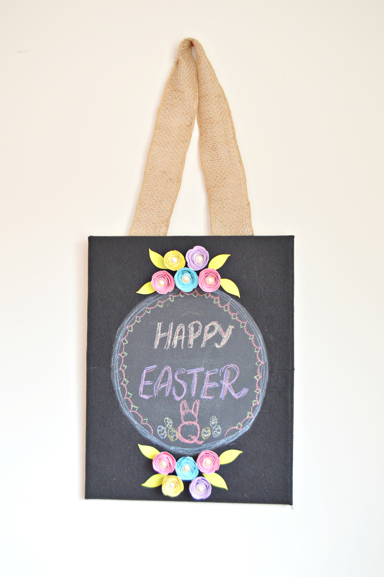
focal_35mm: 46
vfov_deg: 42.4
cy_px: 288
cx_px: 192
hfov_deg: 28.9
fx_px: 745
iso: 400
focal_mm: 31
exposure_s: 1/5
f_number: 5.6
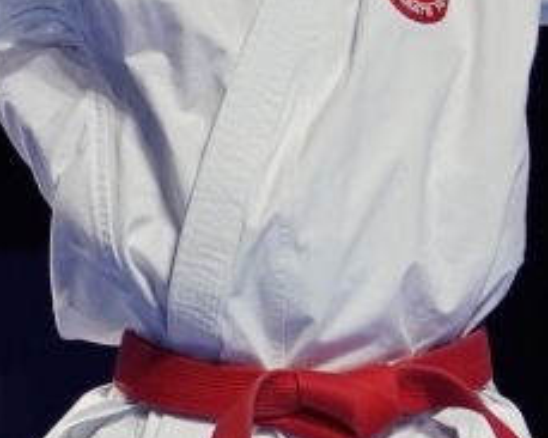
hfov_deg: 2.9
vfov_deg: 2.3
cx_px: 304
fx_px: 10748
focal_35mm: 663
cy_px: 414
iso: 400
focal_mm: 90
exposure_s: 1/500
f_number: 2.8
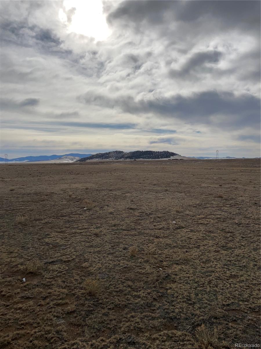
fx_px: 261
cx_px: 130
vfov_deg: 67.3
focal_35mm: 26
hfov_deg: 53.1
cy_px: 174
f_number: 1.6
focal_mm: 4.2
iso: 32
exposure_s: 1/14925
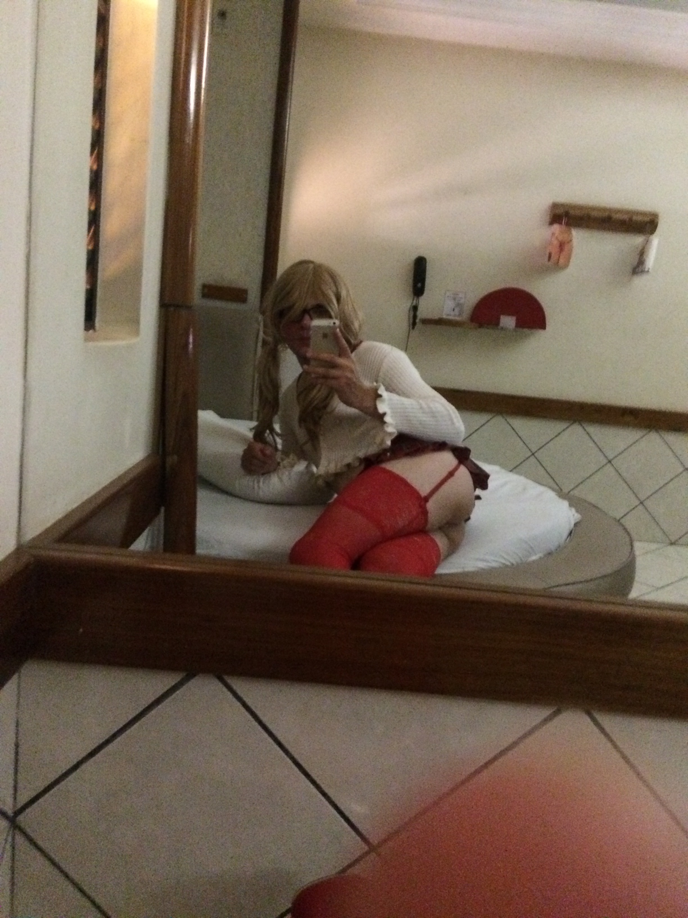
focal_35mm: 29
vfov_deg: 61.7
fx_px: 769
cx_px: 344
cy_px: 459
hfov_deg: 48.2
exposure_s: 1/15
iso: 800
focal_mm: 4.15
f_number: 2.2
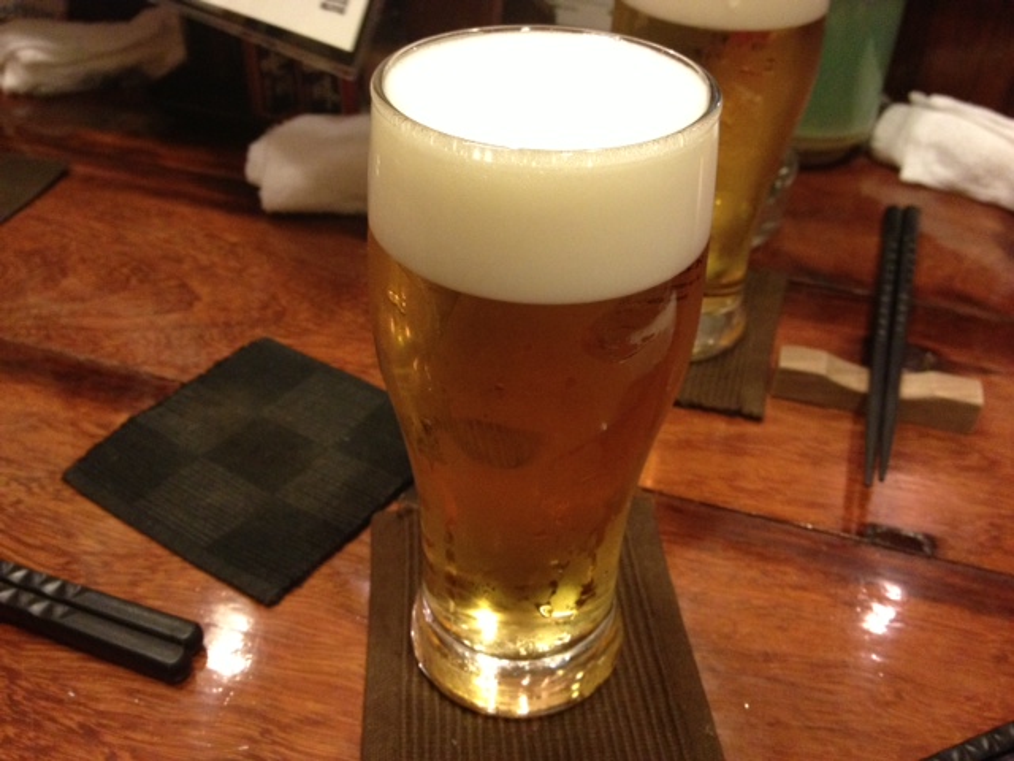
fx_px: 1025
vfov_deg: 40.7
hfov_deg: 52.6
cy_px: 380
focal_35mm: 35
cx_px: 507
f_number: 2.4
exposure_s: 1/20
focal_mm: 4.28
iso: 320
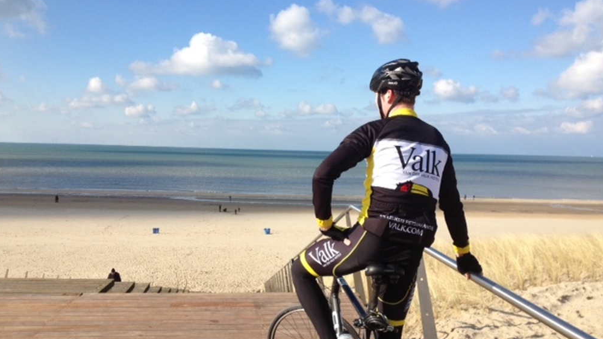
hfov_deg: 51.6
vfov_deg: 30.3
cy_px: 208
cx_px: 302
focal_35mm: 39
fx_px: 624
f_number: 2.4
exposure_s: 1/1623
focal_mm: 4.28
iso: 50
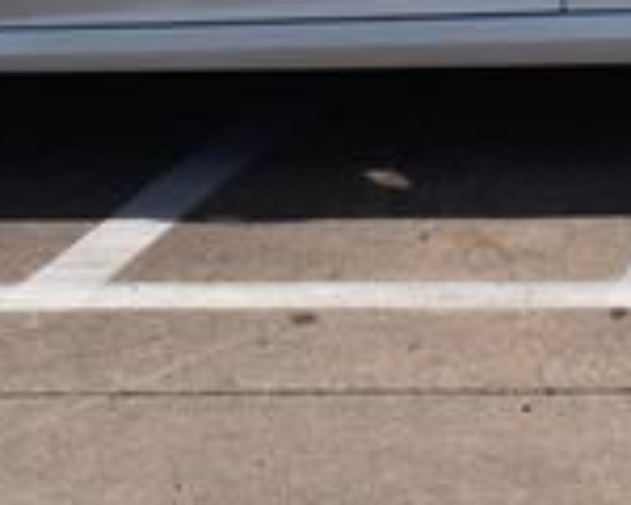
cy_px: -236
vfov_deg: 9.3
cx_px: 576
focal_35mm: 162
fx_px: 3025
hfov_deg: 11.8
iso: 200
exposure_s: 1/640
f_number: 11
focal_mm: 27
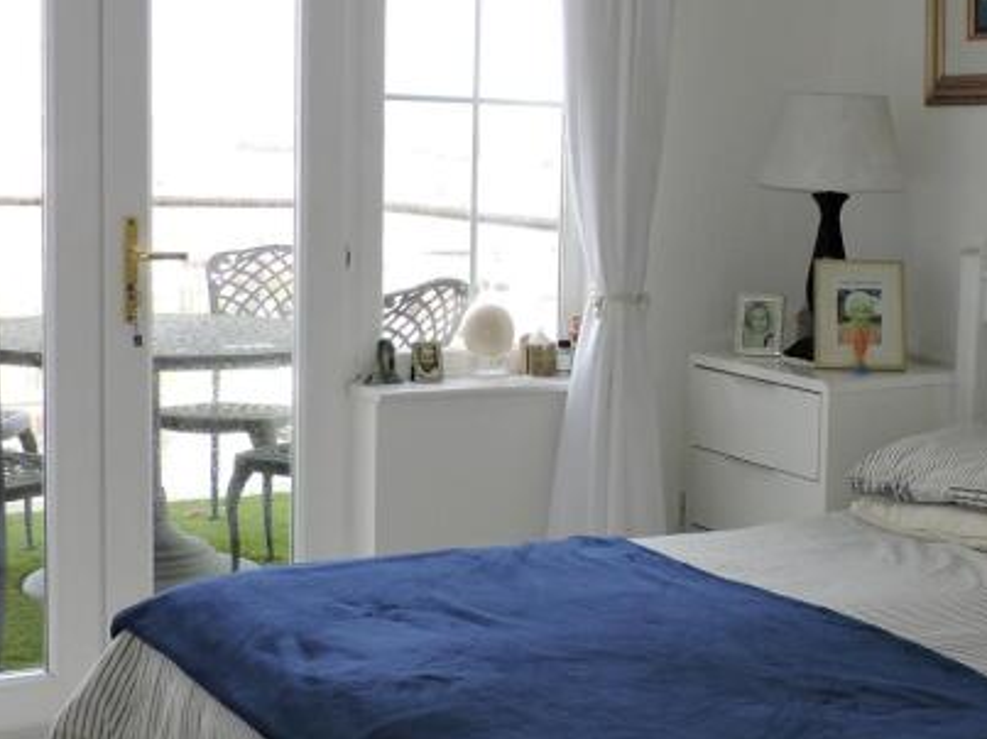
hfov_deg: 31.4
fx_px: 1739
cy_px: 350
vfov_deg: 24.0
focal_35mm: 61
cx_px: 686
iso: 100
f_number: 3
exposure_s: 1/100
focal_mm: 4.3
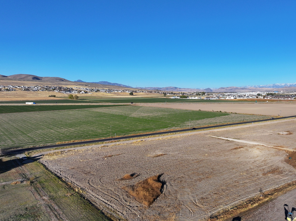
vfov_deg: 45.4
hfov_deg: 57.9
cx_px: 177
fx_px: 265
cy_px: 120
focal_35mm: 31
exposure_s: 1/2000
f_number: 2.8
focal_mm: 12.29
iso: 100
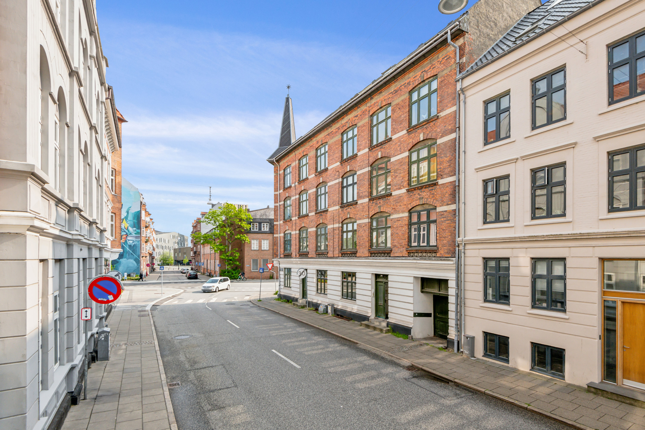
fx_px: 287
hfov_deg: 96.7
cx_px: 322
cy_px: 215
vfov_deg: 73.7
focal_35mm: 16
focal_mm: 16
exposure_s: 1/400
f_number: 11
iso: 800
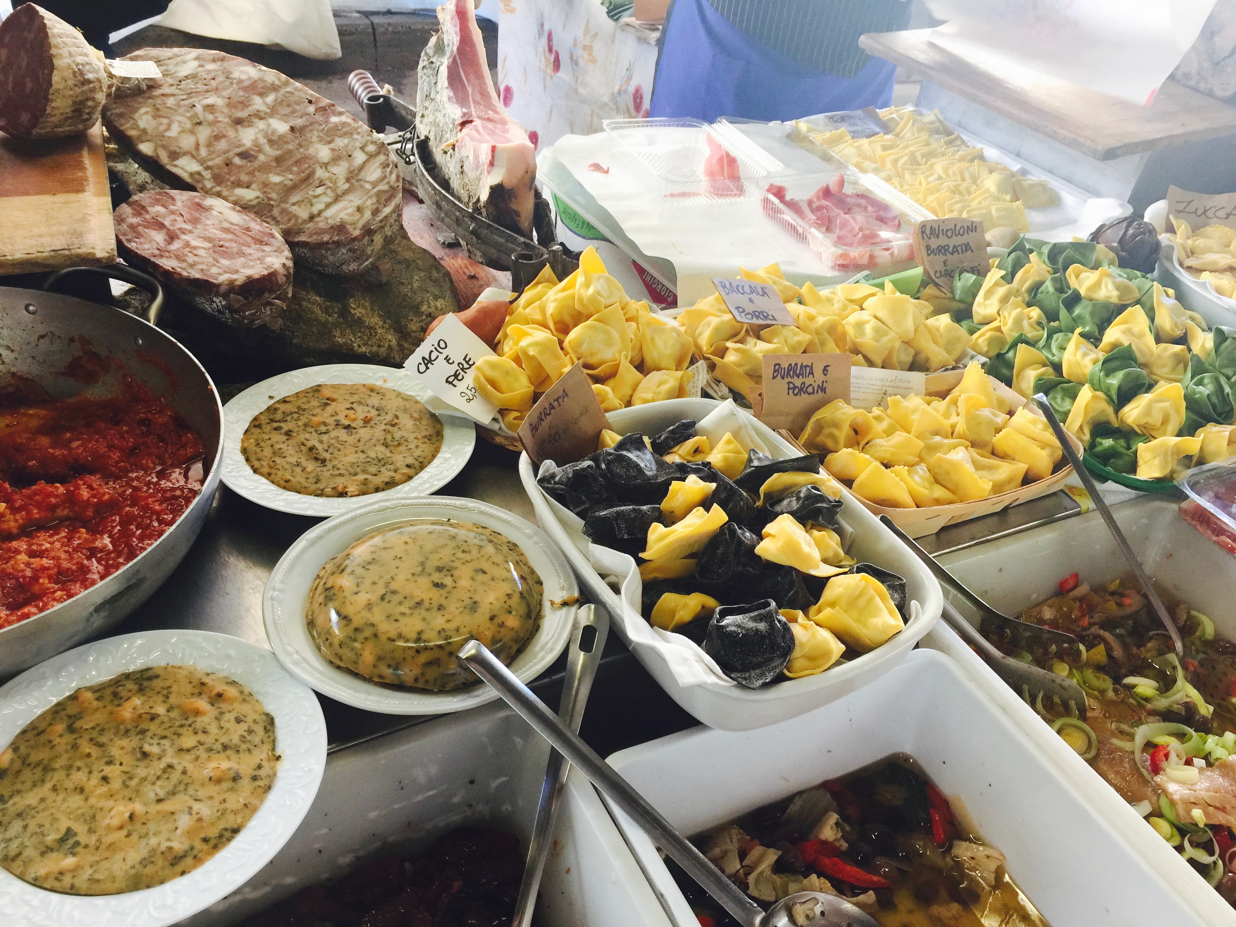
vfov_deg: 48.2
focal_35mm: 29
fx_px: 1035
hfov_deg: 61.7
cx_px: 618
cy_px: 464
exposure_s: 1/33
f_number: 2.2
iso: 40
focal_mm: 4.15
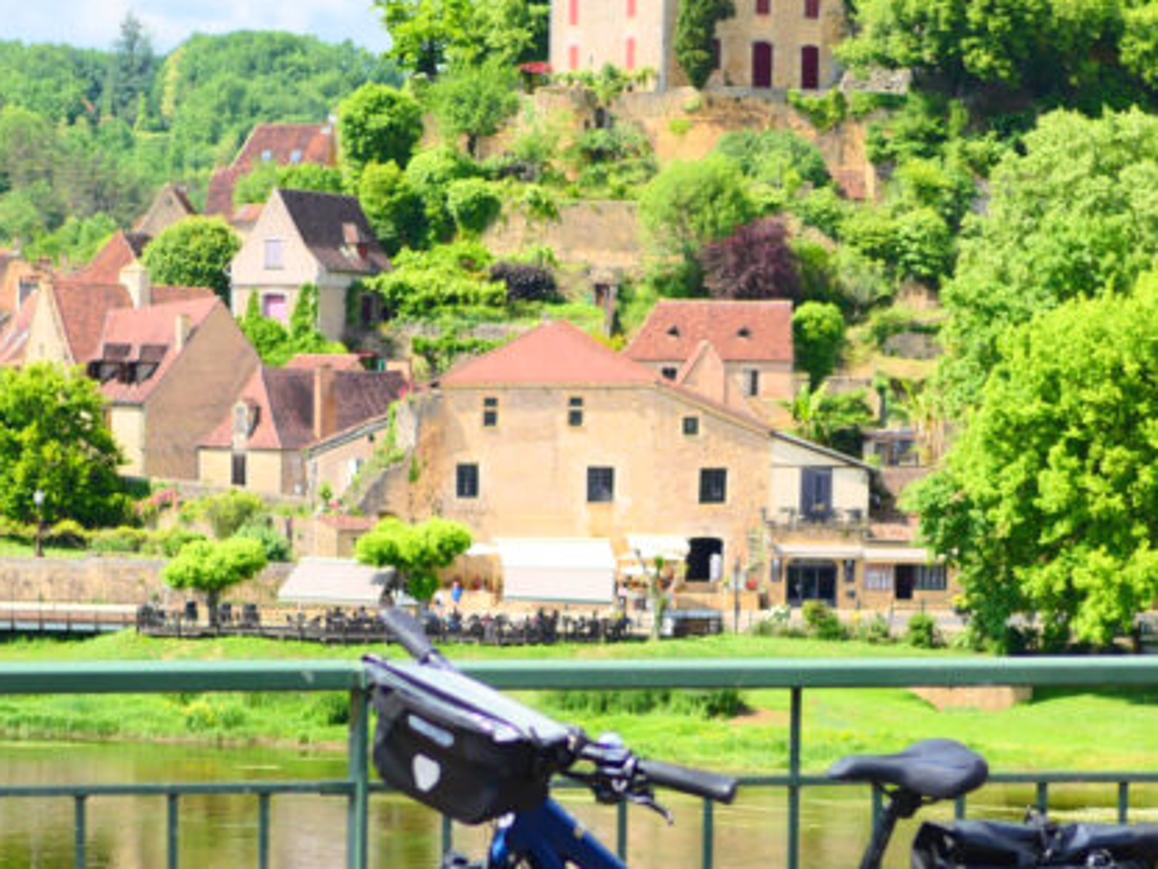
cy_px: 604
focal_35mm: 123
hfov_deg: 16.0
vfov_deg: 12.0
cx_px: 743
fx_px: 4115
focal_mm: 25
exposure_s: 1/2500
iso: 200
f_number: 2.5
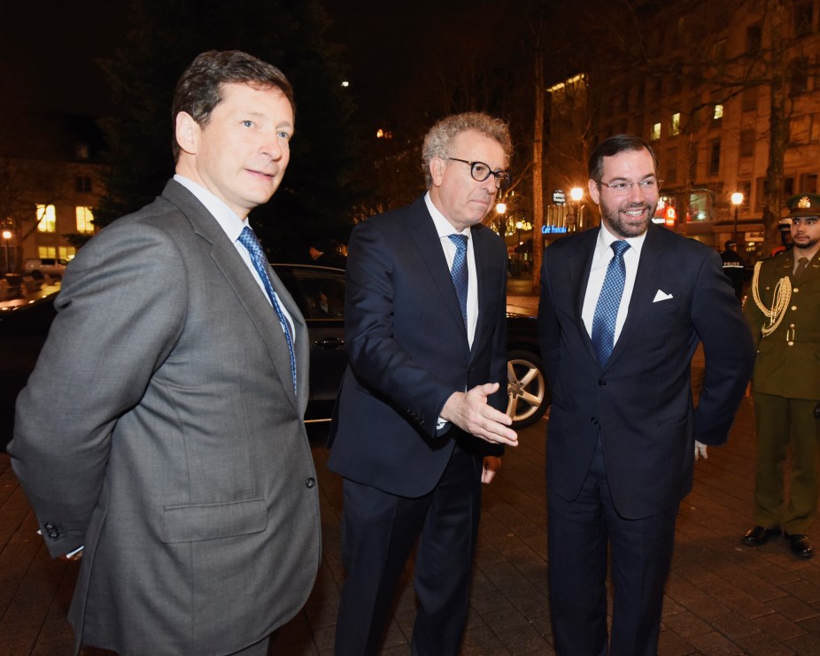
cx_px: 495
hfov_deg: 61.6
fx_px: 680
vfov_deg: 51.5
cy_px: 330
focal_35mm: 28
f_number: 5.6
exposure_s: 1/125
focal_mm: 24
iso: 4000
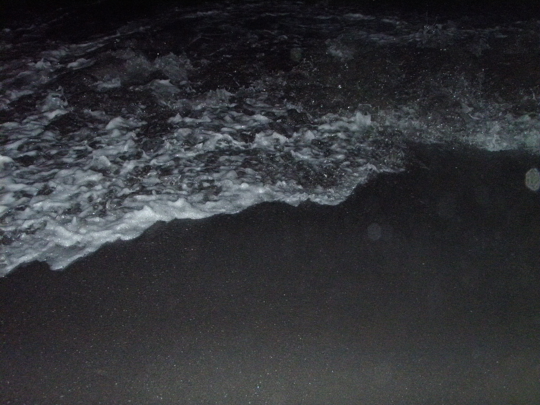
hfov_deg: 49.0
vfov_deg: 37.7
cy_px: 202
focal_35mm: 38
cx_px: 270
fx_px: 593
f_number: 3.5
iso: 800
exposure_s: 1/500
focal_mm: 6.7
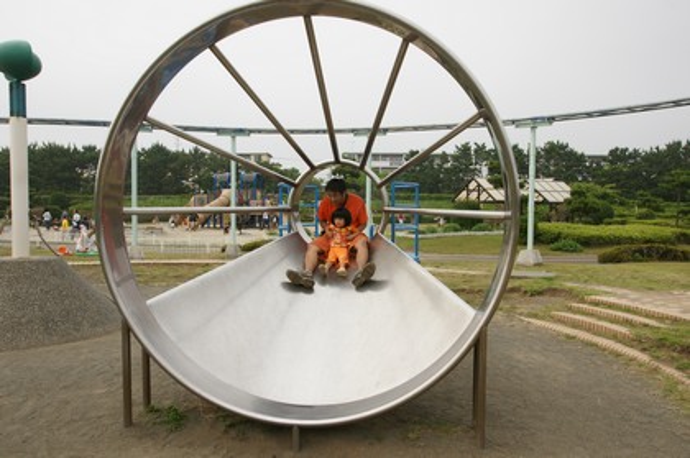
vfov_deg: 47.8
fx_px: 517
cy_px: 229
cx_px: 345
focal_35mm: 27
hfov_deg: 67.4
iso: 200
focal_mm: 18
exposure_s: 1/320
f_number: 8
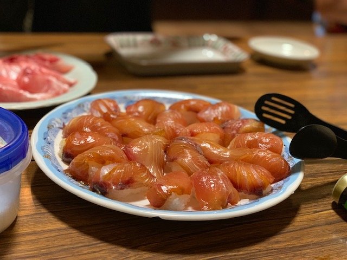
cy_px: 130
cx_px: 174
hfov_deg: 36.8
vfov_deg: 28.0
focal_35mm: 52
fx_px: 521
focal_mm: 6
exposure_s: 1/50
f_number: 2.4
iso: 320
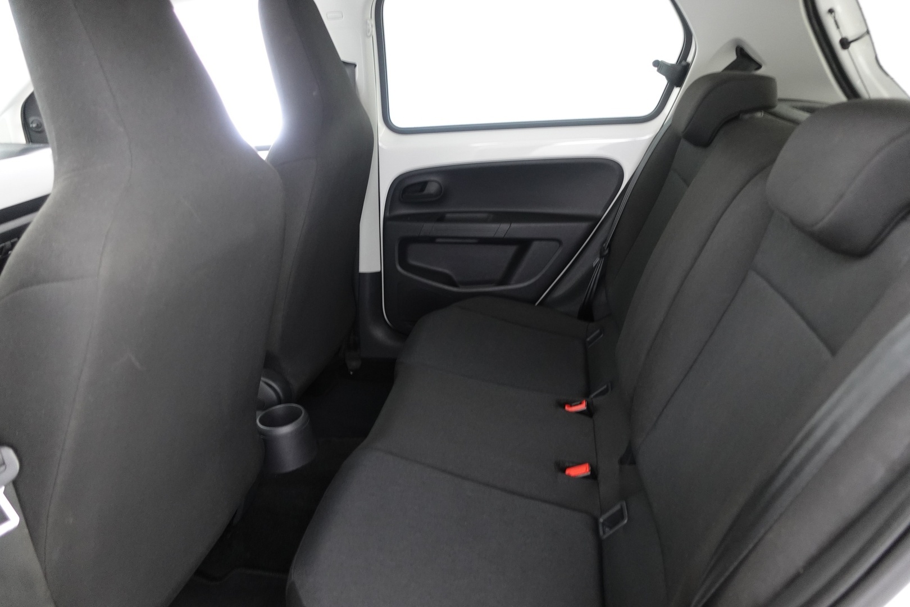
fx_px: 607
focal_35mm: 24
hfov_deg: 73.7
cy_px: 304
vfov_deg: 53.1
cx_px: 455
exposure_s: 1/8
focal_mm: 9.4
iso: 800
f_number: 1.8
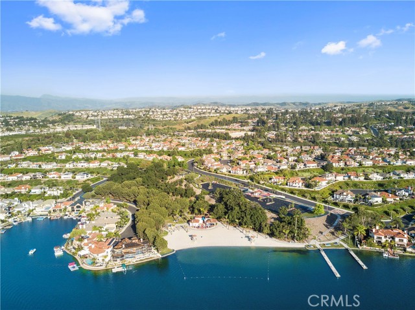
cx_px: 208
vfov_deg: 53.0
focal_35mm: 26
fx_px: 311
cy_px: 155
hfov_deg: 67.3
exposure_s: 1/380
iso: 100
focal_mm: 4.73
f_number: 2.2
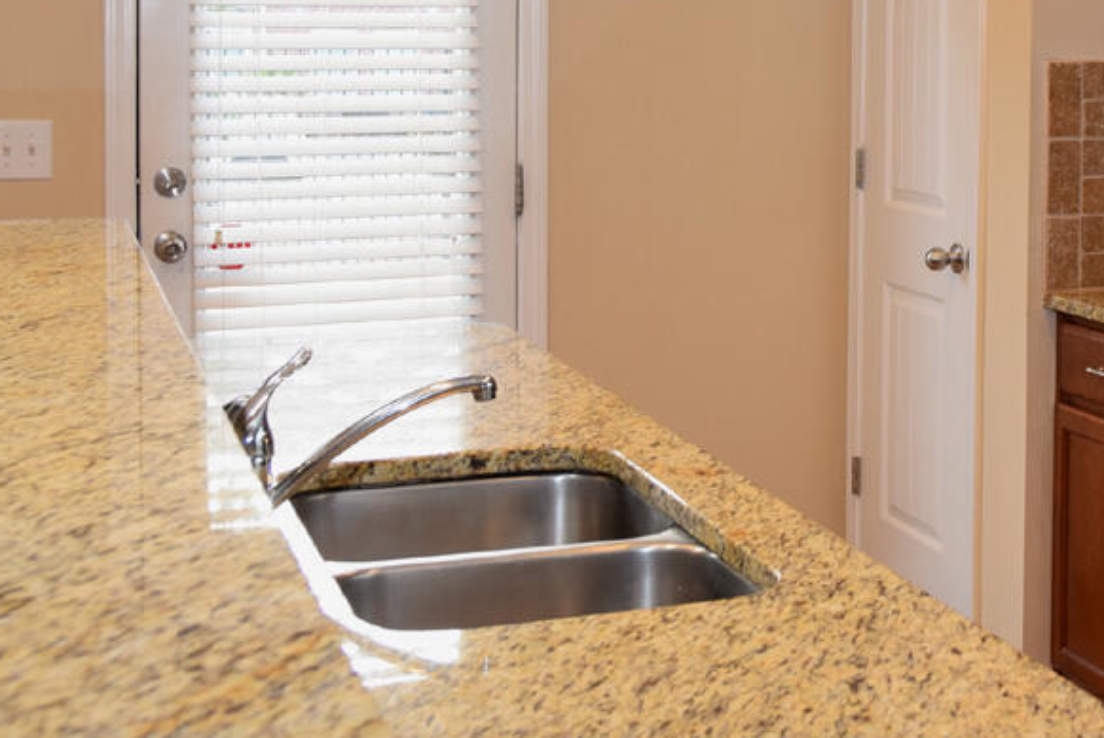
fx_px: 2025
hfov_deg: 28.9
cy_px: 72
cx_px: 1055
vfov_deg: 20.2
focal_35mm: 66
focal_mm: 20
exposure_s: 1/60
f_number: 4
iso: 640
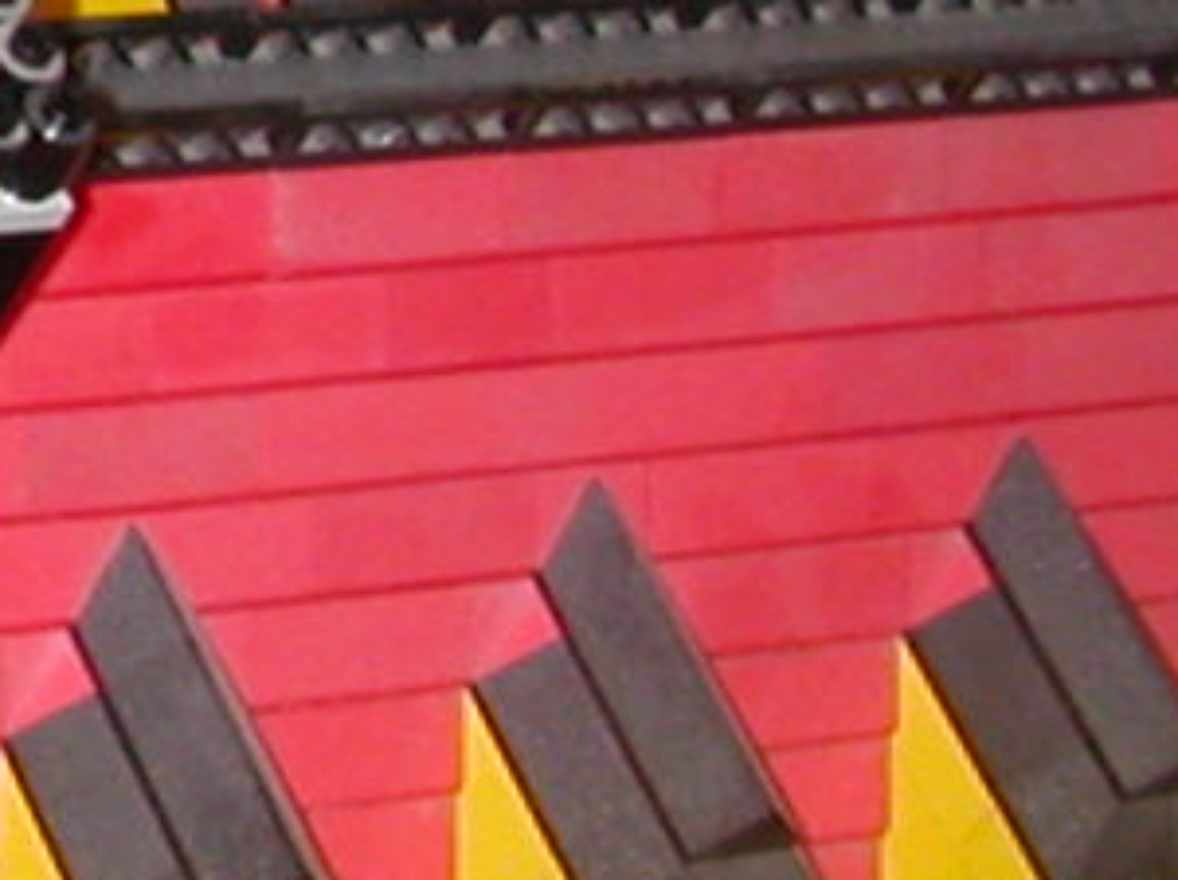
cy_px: 125
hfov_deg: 9.0
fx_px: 6696
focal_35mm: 197
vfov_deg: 7.5
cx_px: -1683
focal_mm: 5.6
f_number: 2.7
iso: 100
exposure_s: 1/59.9
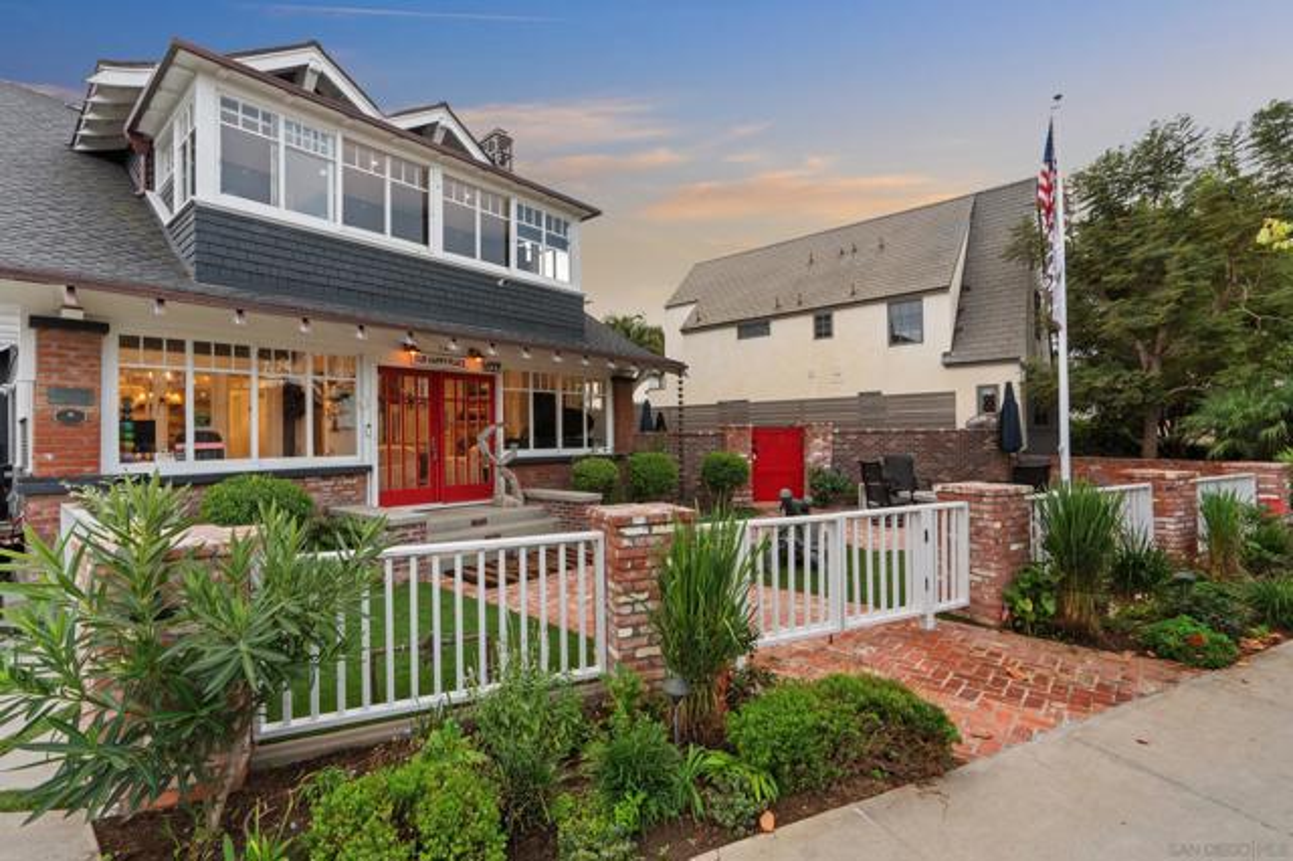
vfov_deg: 73.7
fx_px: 574
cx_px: 646
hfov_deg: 96.8
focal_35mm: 16
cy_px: 430
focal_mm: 16
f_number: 11
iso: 400
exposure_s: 1/4
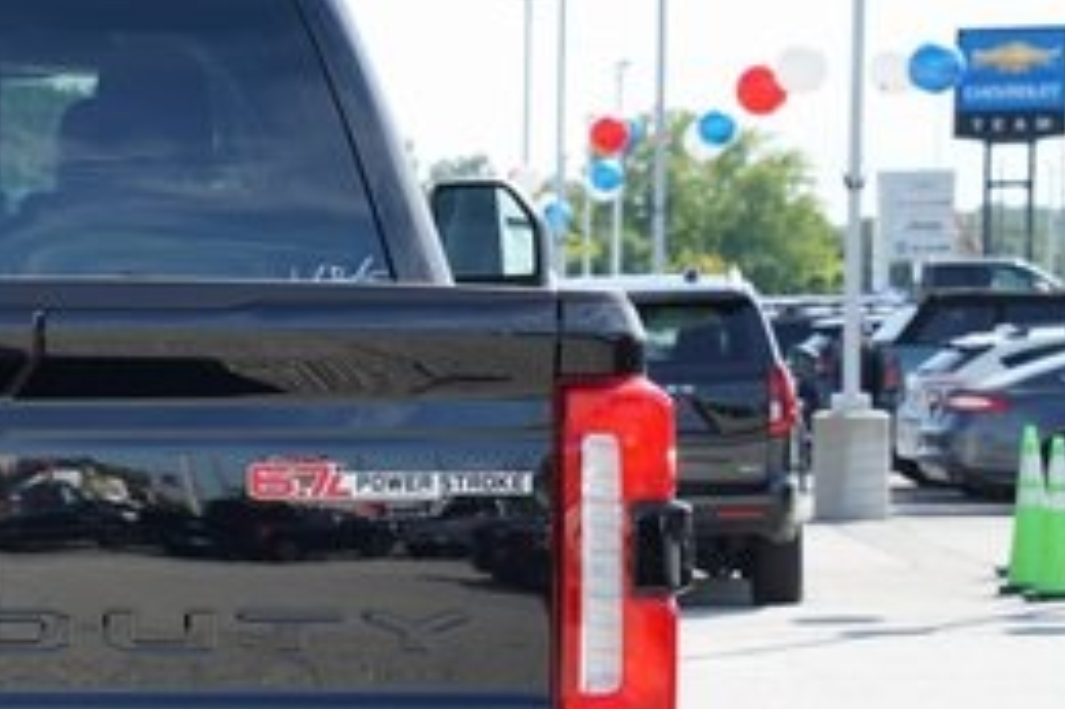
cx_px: -131
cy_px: 604
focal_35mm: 170
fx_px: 5026
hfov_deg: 11.9
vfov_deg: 8.0
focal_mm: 69
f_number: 8
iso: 100
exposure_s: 1/125
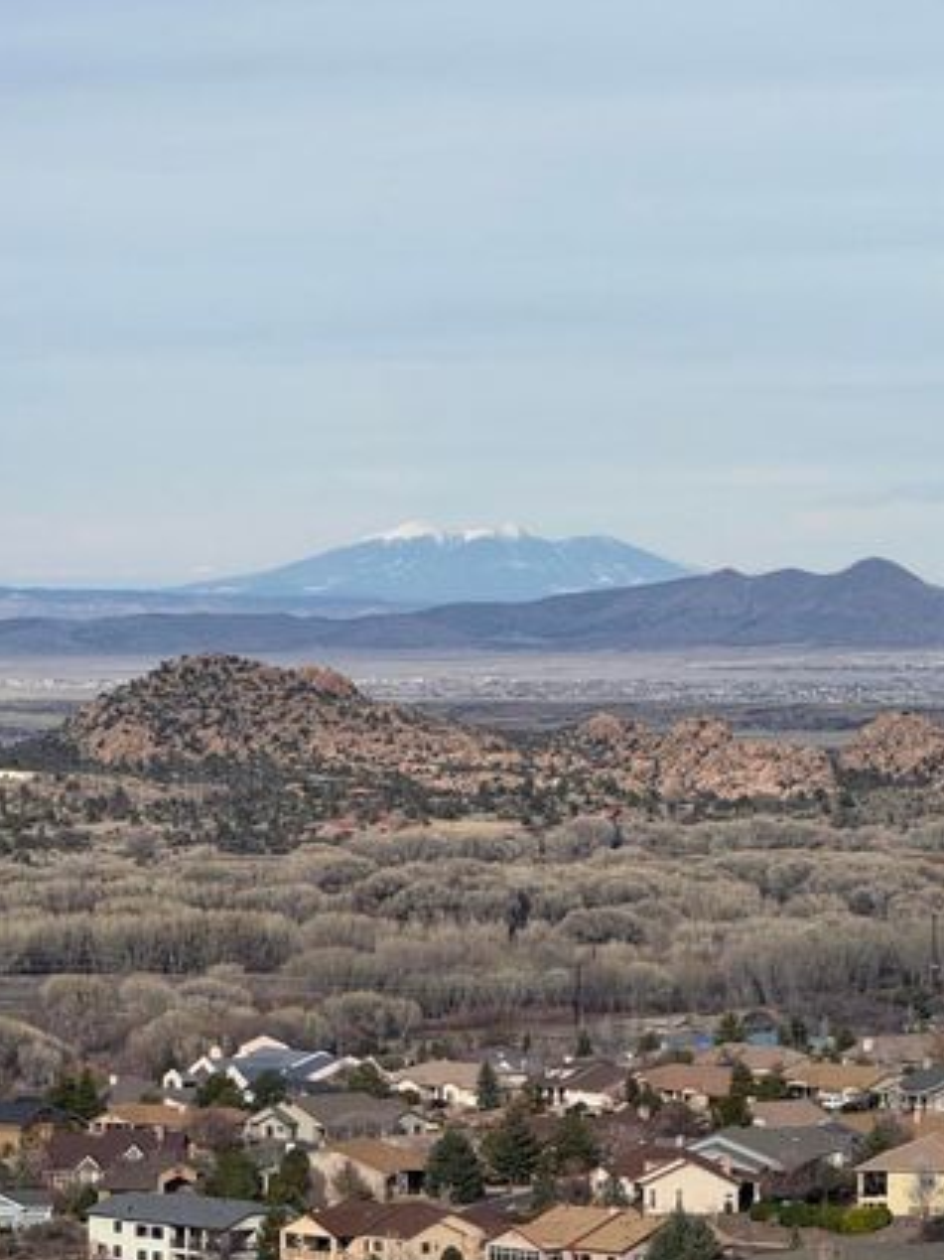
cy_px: 839
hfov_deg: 7.9
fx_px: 6876
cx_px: 524
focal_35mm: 189
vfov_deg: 10.5
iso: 50
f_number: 2.8
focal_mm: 15.66
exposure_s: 1/1730
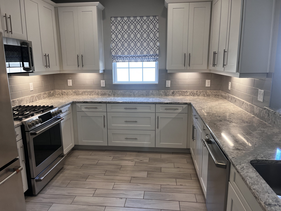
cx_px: 140
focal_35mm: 26
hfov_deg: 67.3
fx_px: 211
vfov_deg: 53.1
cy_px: 106
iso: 100
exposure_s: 1/120
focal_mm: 5.1
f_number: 1.6
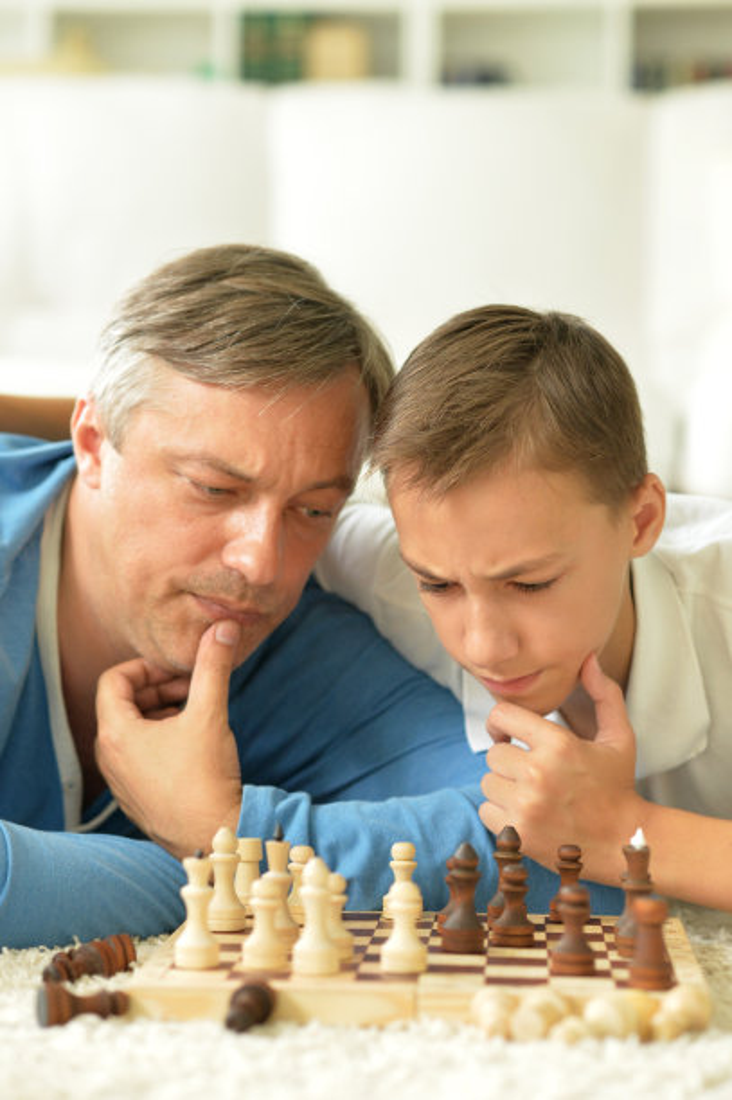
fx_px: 2597
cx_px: 366
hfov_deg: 16.0
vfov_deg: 23.9
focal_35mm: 85
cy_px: 550
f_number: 3.2
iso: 2500
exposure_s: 1/80
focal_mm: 85
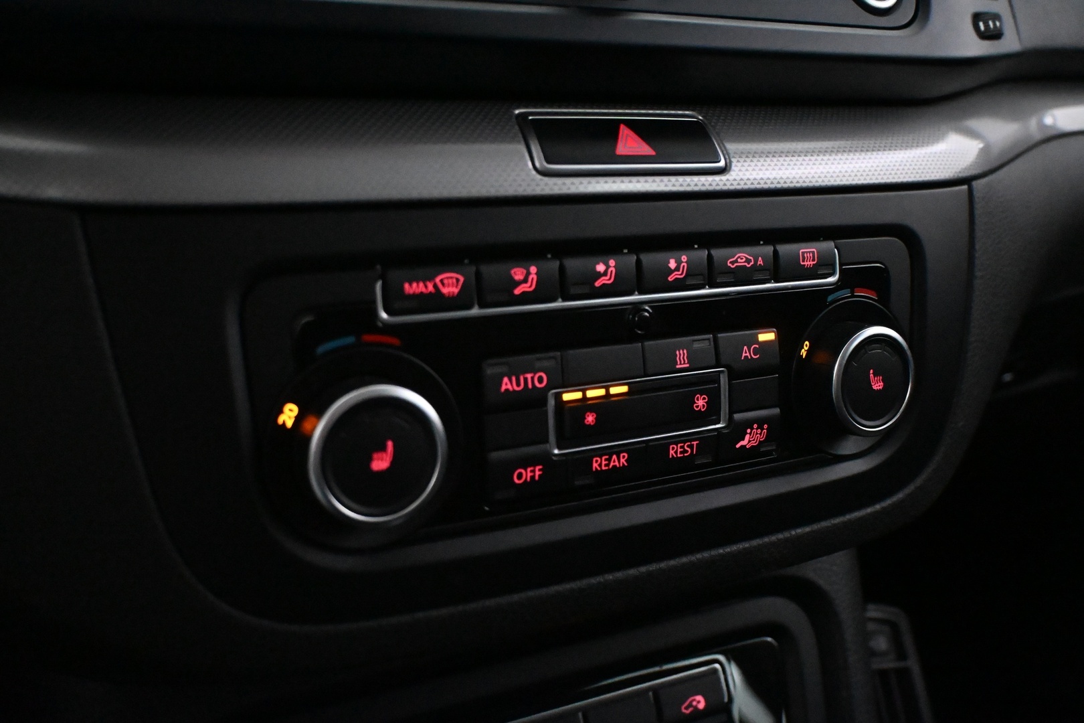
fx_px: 994
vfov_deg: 40.0
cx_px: 542
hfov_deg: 57.2
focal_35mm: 33
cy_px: 362
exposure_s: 1/125
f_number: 4
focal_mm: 22
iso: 12800
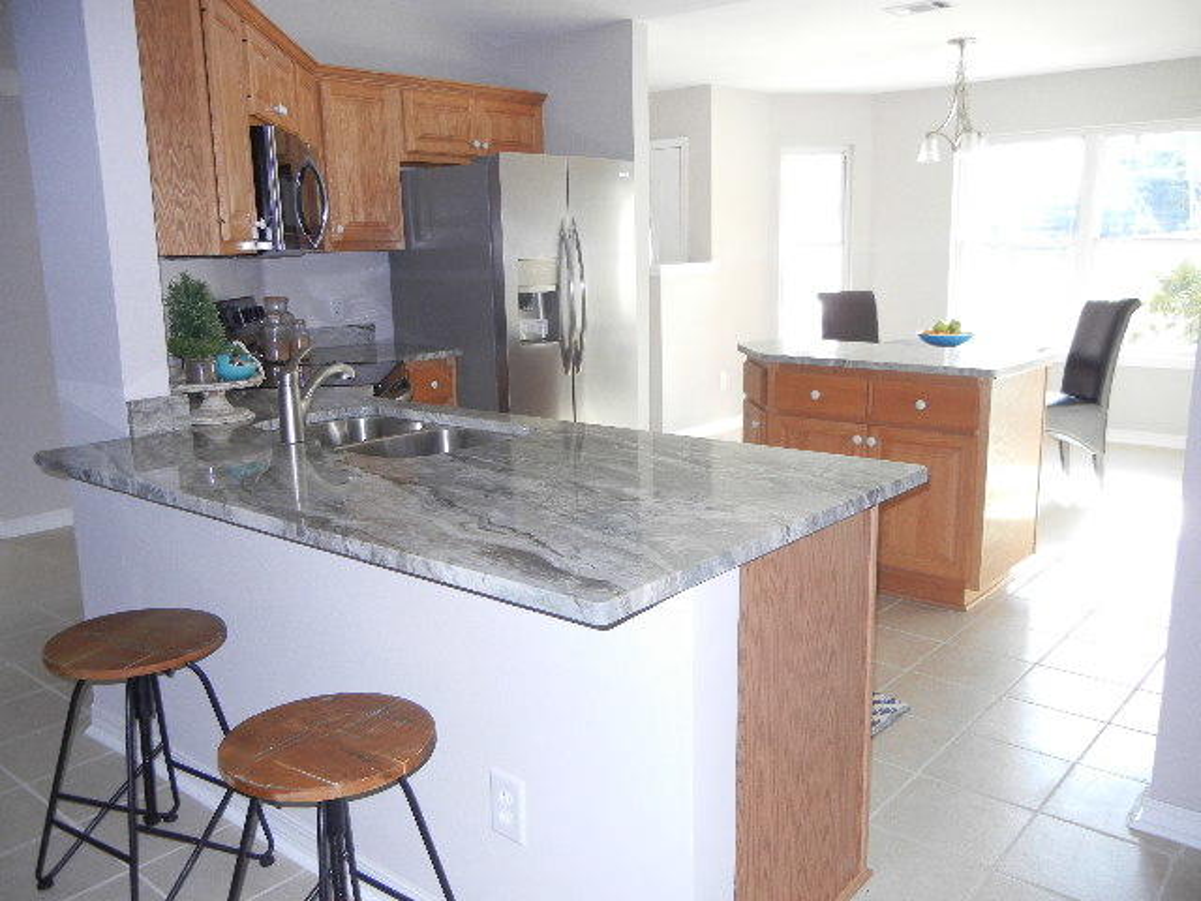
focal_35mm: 30
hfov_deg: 60.0
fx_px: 1041
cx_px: 600
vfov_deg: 46.8
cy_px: 450
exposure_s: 1/30
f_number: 3.5
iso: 338
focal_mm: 5.4
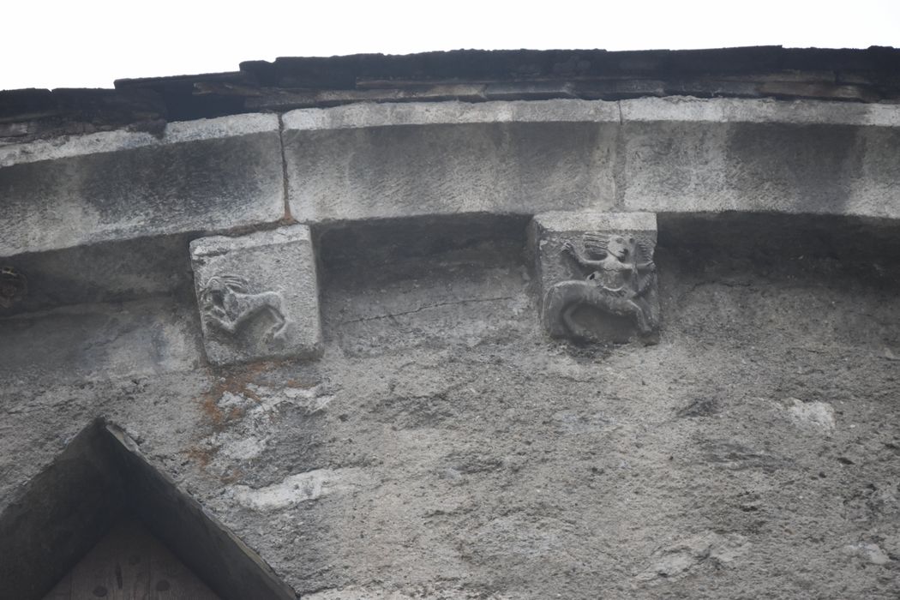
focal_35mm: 300
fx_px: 7499
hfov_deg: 6.9
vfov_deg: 4.6
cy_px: 300
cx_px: 450
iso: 1250
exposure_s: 1/500
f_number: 5.6
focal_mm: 200
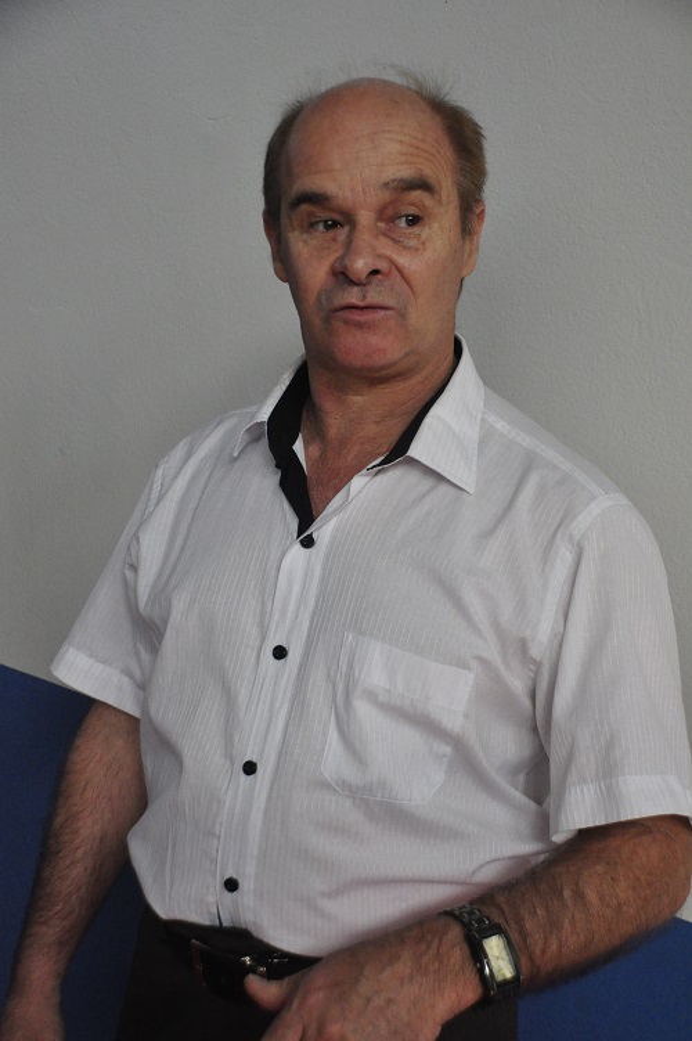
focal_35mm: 52
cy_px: 520
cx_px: 346
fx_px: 1516
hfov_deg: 25.7
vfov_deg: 37.9
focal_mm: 35
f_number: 4.2
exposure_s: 1/800
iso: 2500
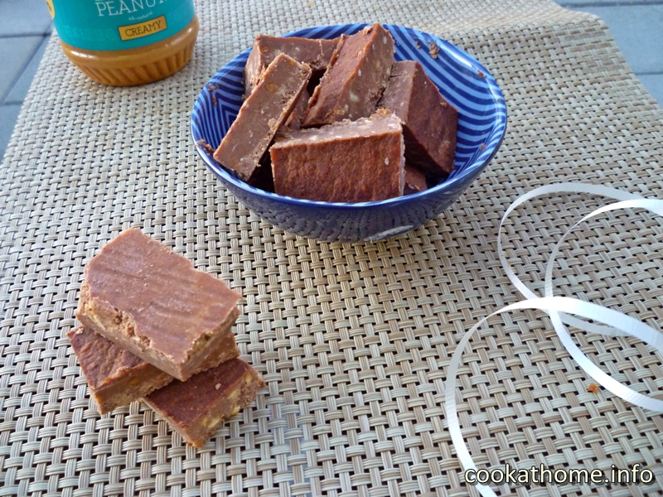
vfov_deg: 48.2
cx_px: 332
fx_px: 555
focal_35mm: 29
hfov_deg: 61.7
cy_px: 248
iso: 400
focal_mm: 5.2
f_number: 3.3
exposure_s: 1/20
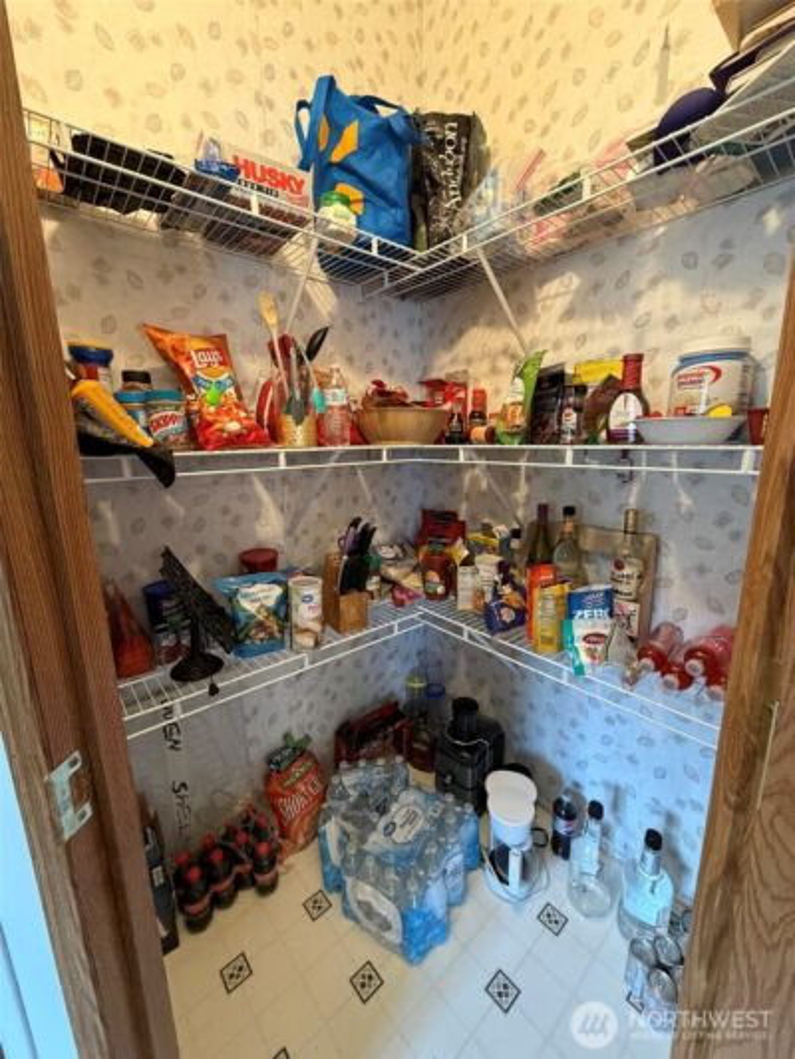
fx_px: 429
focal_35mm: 14
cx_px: 398
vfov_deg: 102.1
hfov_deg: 85.7
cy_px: 530
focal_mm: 2.22
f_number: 2.2
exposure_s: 1/60
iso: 400
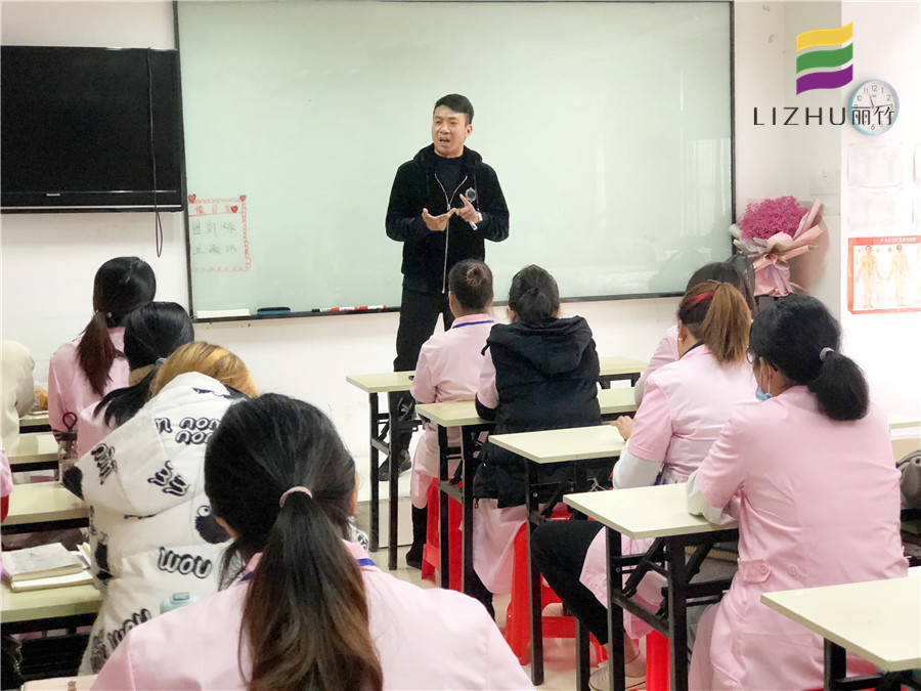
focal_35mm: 57
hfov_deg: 33.8
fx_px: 1517
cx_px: 460
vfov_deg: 25.7
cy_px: 346
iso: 320
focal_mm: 6.6
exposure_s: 1/30
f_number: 2.8
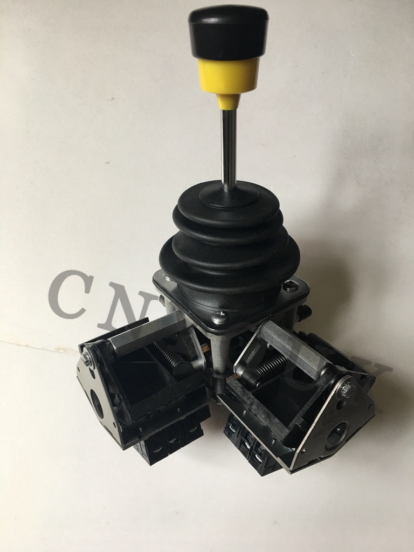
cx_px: 207
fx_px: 462
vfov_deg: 61.7
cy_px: 276
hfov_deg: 48.2
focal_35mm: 29
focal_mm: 4.15
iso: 25
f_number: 2.2
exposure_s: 1/33
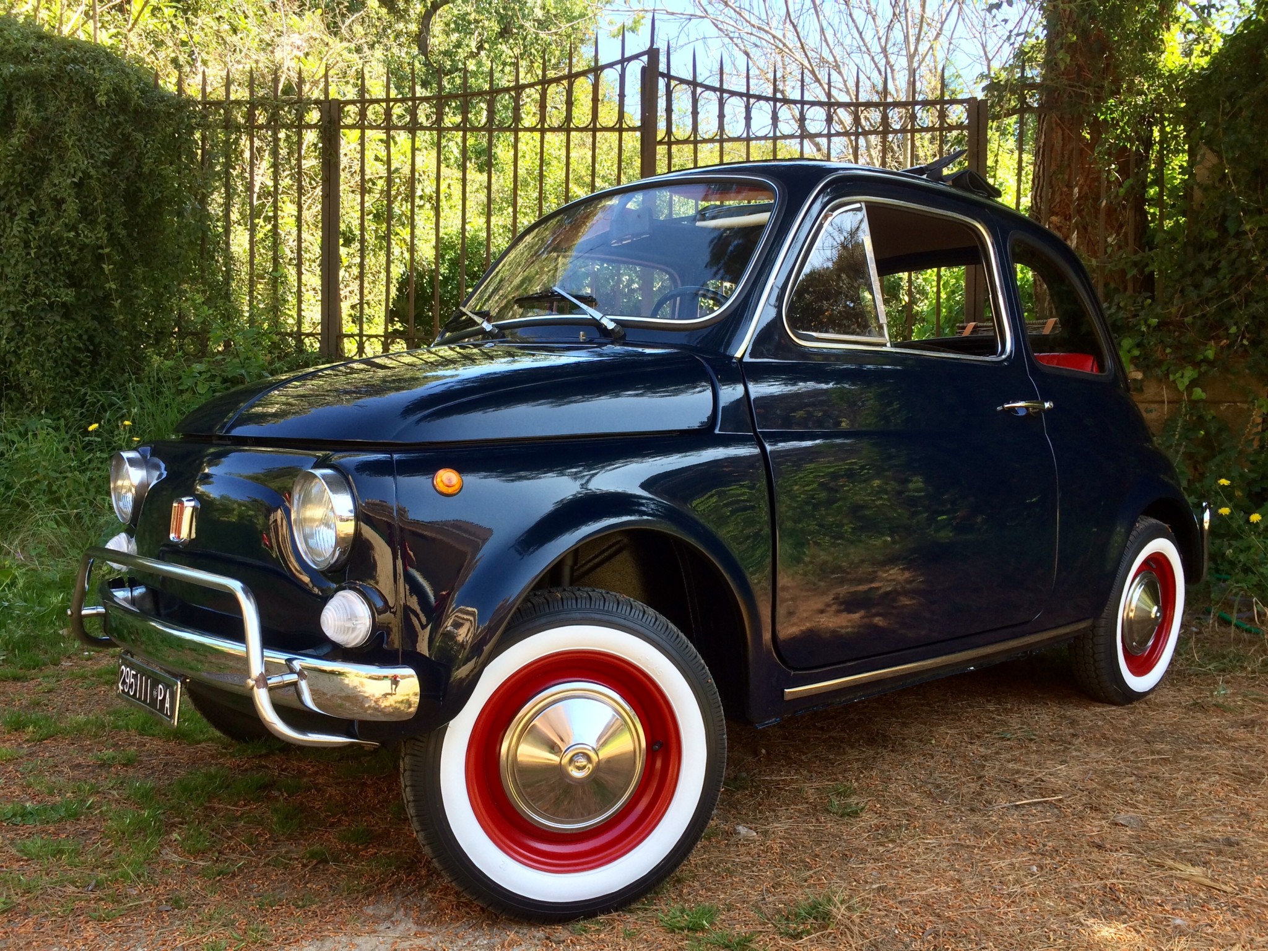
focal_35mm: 29
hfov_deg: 61.7
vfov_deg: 48.2
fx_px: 1062
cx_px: 634
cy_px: 476
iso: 32
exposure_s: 1/208
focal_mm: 4.15
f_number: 2.2
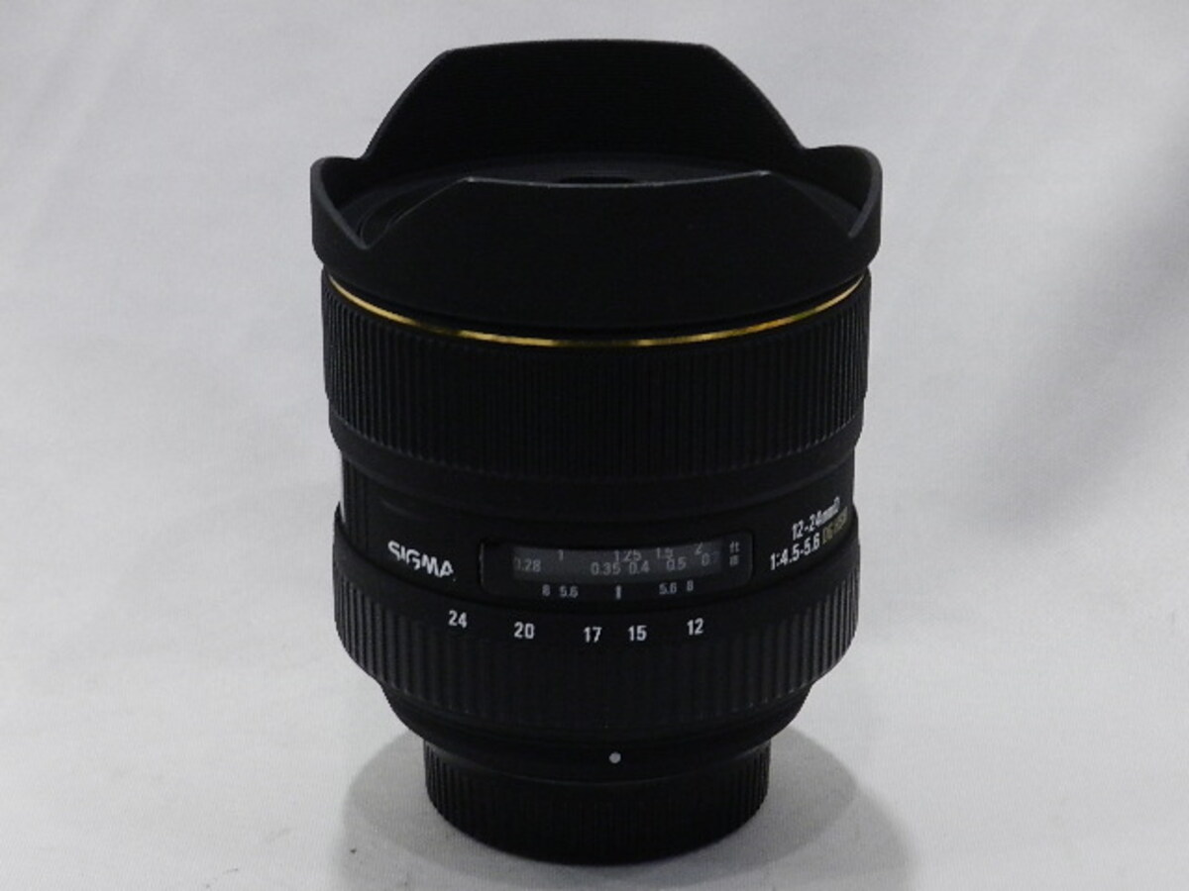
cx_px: 594
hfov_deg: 23.3
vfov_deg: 17.6
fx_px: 2885
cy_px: 446
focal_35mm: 84
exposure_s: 1/100
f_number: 4.4
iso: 800
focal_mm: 14.9
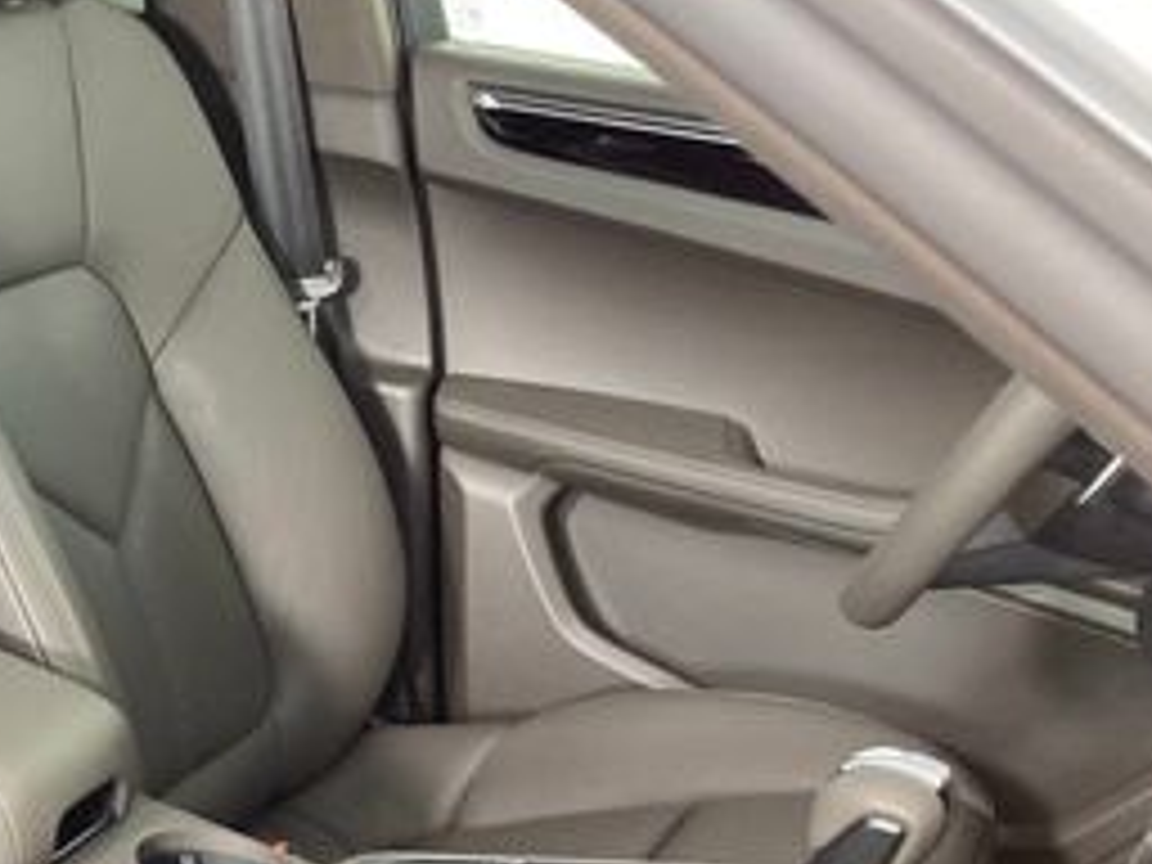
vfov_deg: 20.9
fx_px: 2330
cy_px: 585
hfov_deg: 25.1
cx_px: -216
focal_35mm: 70
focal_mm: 3.99
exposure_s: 1/60
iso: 100
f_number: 1.8
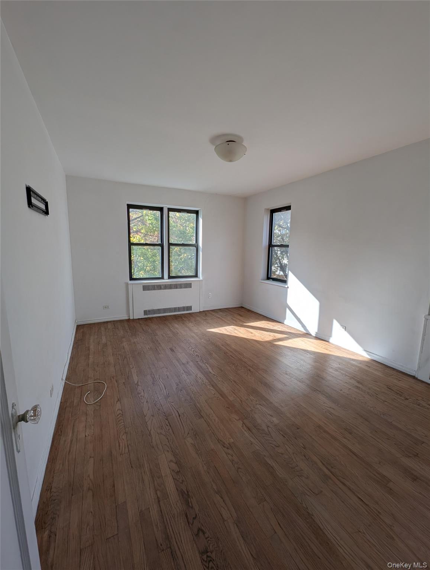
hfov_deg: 90.1
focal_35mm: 13
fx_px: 215
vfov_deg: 106.1
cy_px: 285
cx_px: 215
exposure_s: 1/449
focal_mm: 1.95
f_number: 2.2
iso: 52
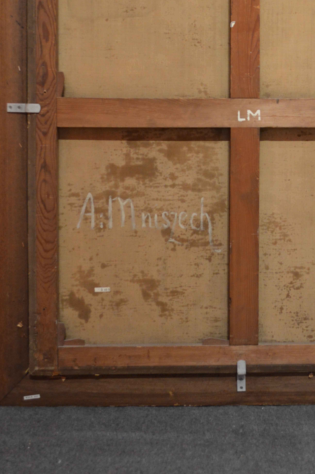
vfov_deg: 36.4
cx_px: 235
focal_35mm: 54
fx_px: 710
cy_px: 146
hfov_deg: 24.7
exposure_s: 1/15
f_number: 3.8
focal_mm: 22
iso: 1000
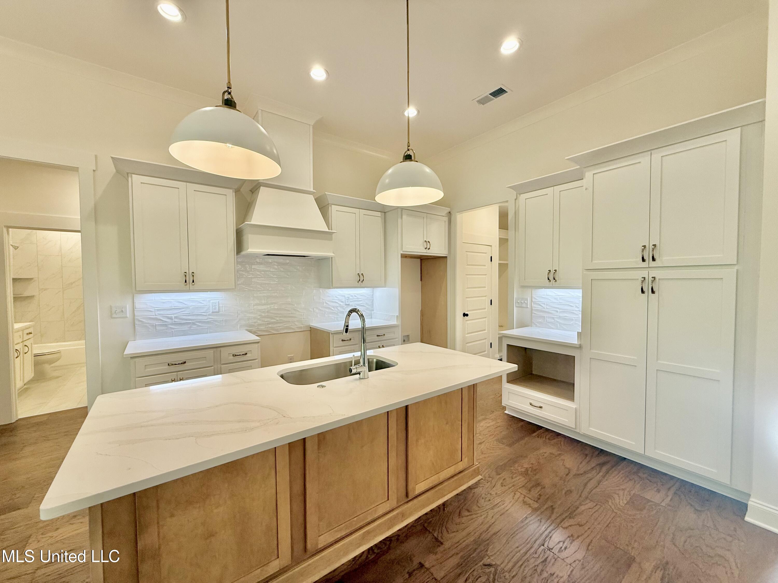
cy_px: 292
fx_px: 315
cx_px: 389
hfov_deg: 102.1
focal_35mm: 14
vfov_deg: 85.7
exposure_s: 1/120
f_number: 2.2
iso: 80
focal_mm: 2.22
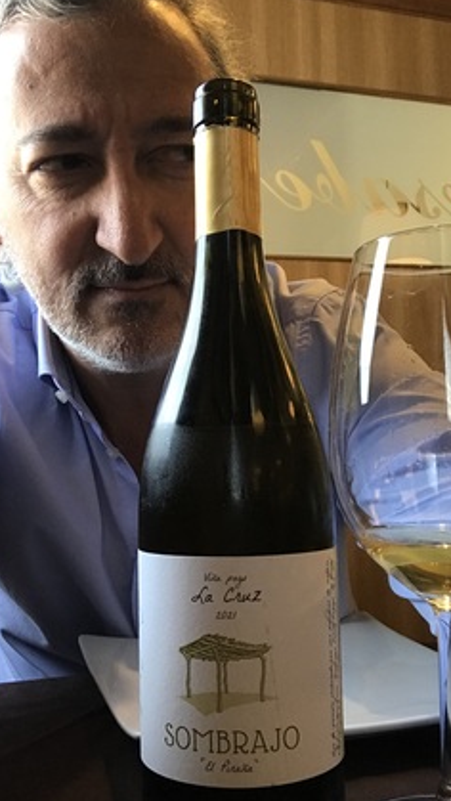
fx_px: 765
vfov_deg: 55.3
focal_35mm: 36
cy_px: 408
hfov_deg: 32.9
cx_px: 230
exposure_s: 1/33
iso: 125
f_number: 2.2
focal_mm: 2.87
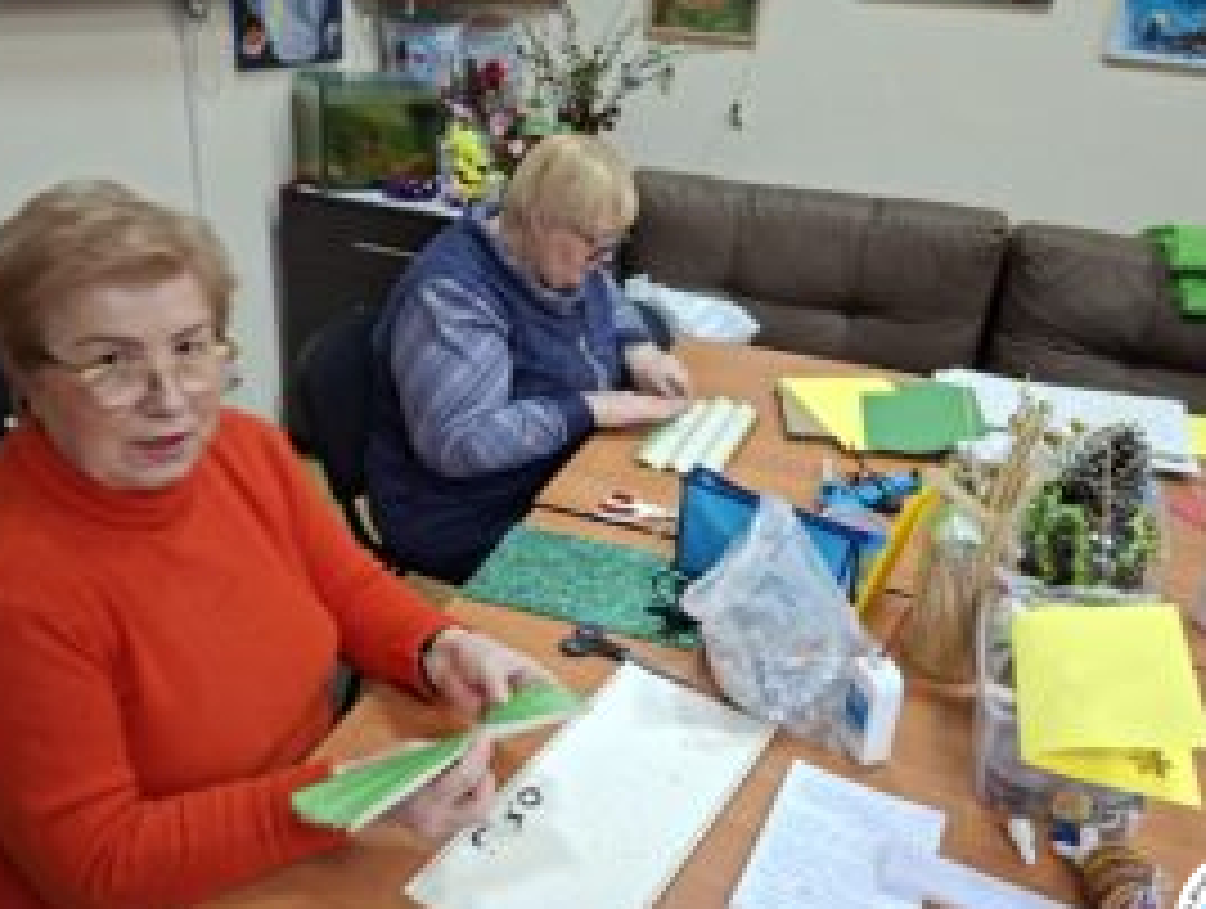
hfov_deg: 59.9
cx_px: 576
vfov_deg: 46.9
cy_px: 448
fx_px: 1047
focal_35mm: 30
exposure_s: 1/50
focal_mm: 5.54
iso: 320
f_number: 1.8
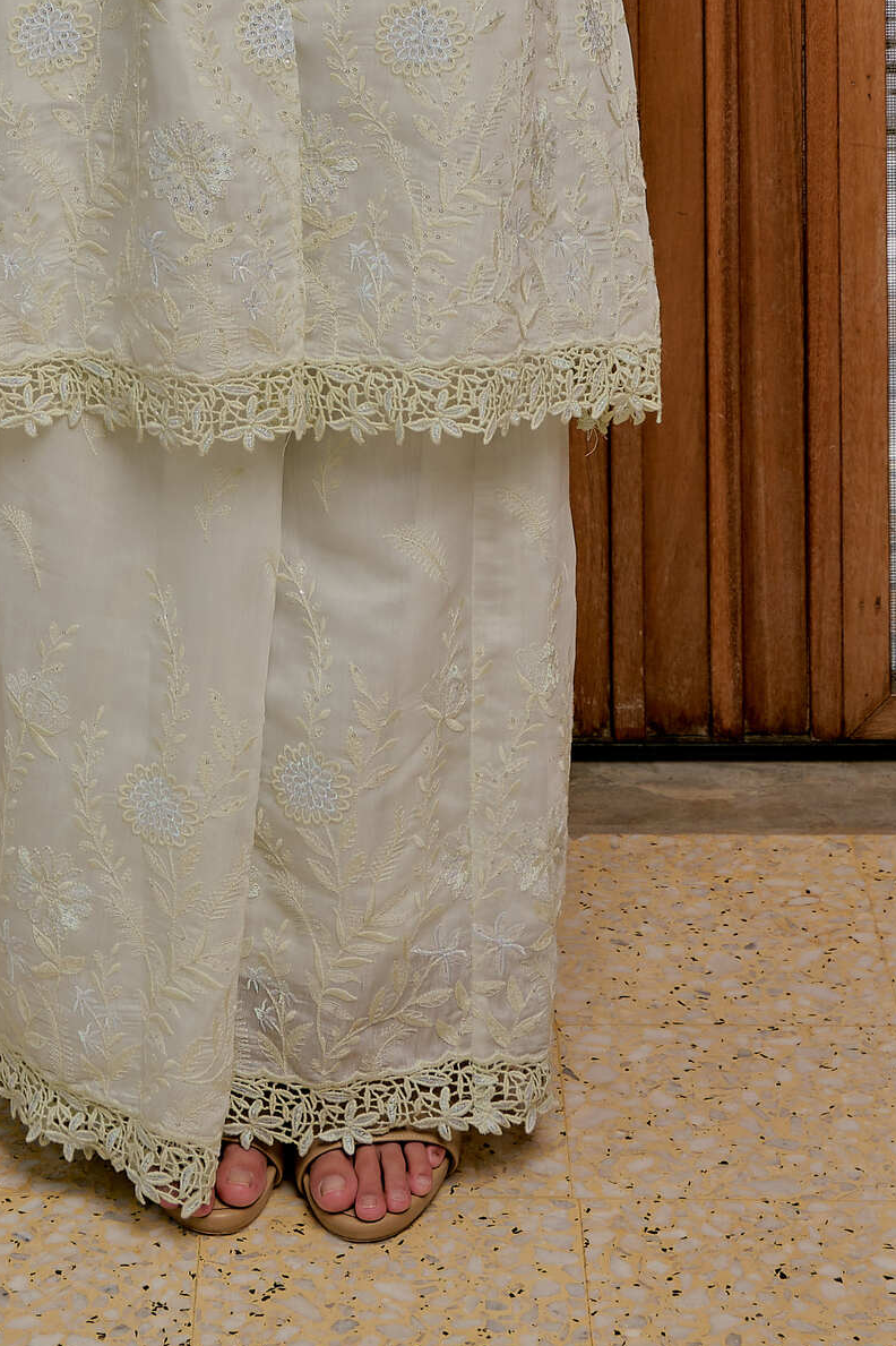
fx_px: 4520
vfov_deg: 15.3
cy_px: -804
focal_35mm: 121
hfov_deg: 11.3
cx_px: 260
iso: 200
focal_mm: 35
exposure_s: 1/125
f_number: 8
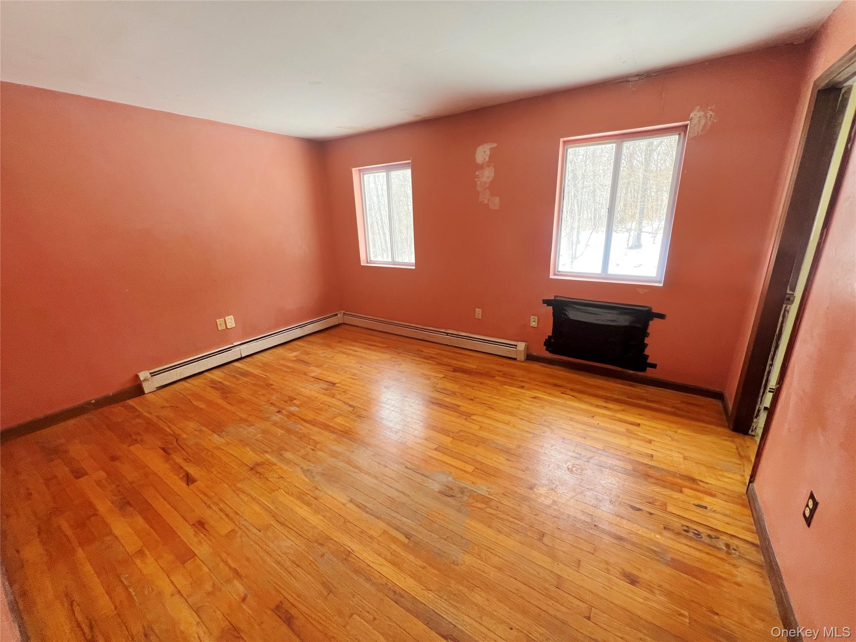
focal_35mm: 13
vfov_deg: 89.9
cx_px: 428
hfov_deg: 106.2
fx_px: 321
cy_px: 321
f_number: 1.8
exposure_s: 1/99
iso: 125
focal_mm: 1.57
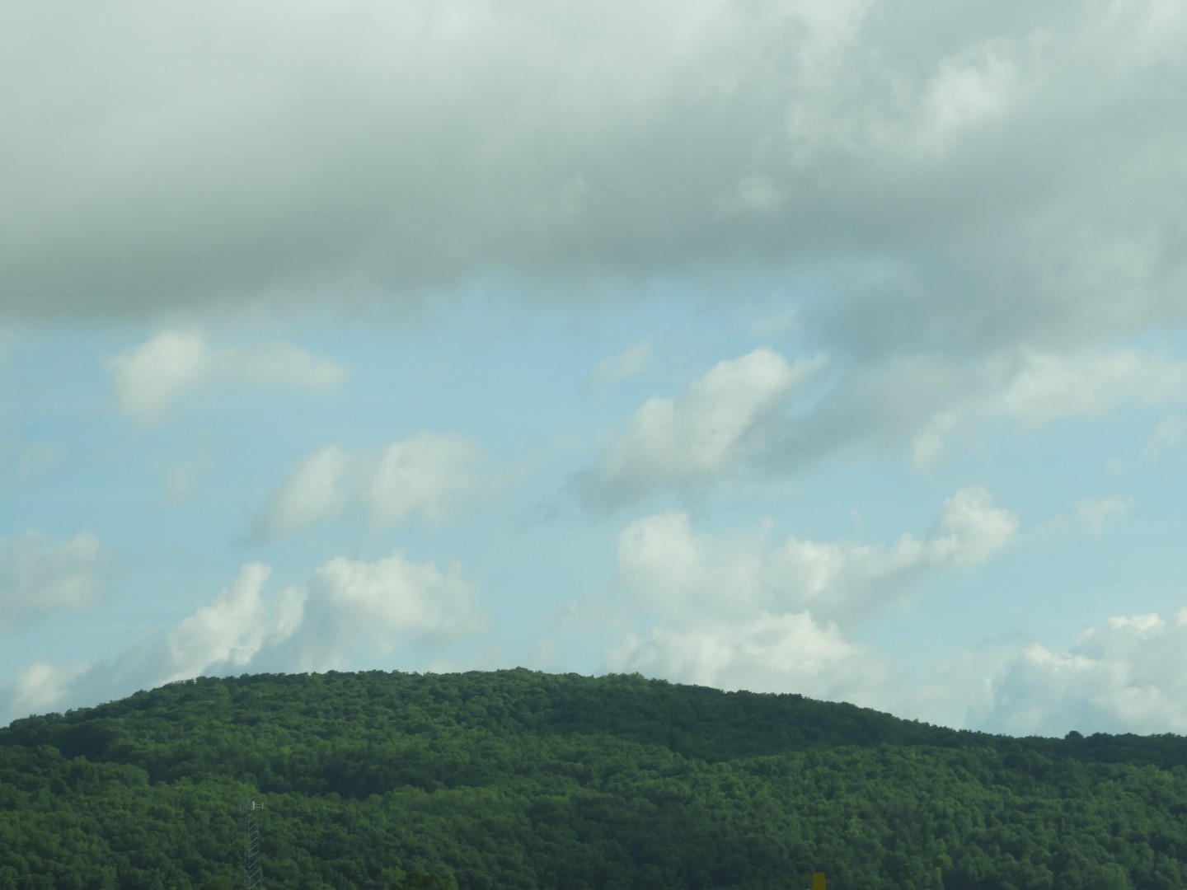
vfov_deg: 11.9
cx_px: 594
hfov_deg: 15.8
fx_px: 4286
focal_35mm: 125
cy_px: 445
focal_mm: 22.4
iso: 100
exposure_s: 1/640
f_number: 5
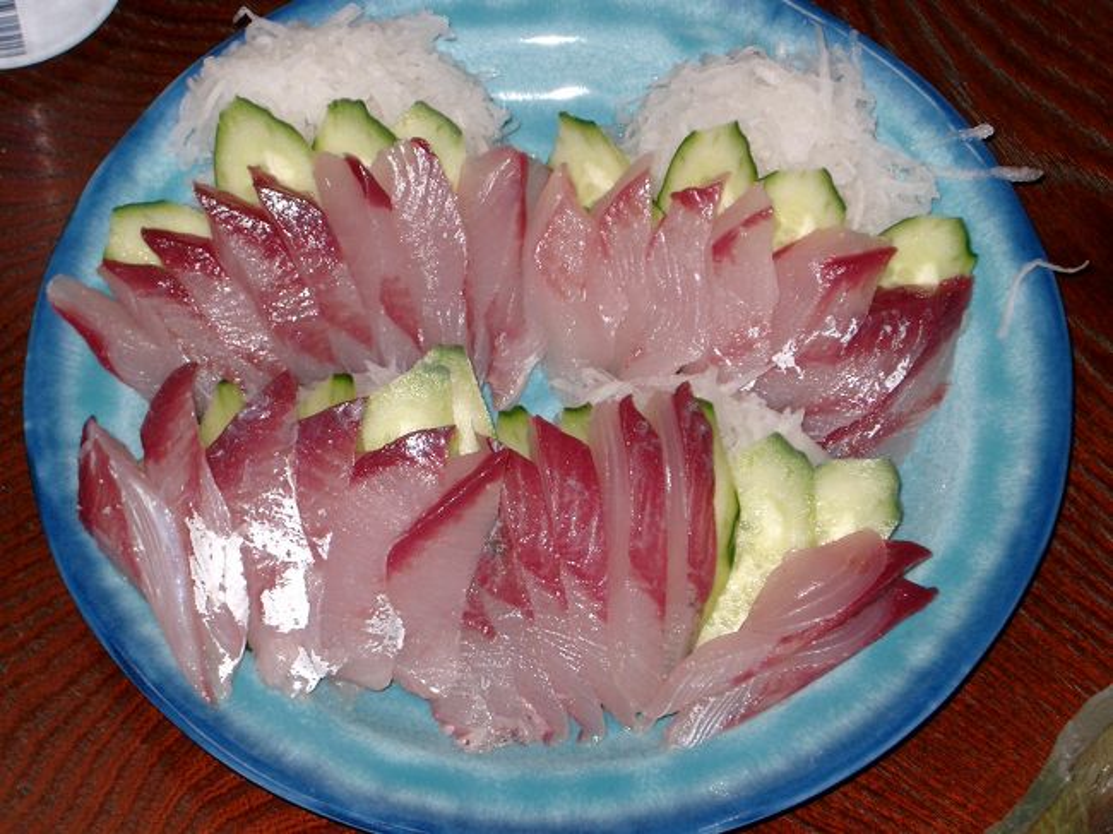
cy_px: 417
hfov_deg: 17.6
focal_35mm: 112
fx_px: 3600
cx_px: 556
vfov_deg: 13.2
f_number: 4.8
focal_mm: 22.8
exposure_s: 1/60
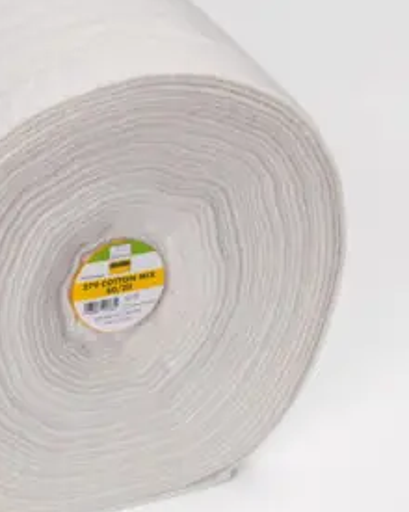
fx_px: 1846
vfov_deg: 15.8
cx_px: 20
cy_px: 277
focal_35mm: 122
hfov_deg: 12.5
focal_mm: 70
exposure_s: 1/125
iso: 100
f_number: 13
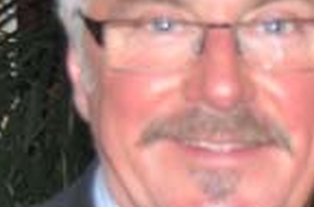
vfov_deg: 5.0
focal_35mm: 267
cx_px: 674
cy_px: 365
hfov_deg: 7.4
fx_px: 2321
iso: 200
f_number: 4.2
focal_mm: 32
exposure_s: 1/60
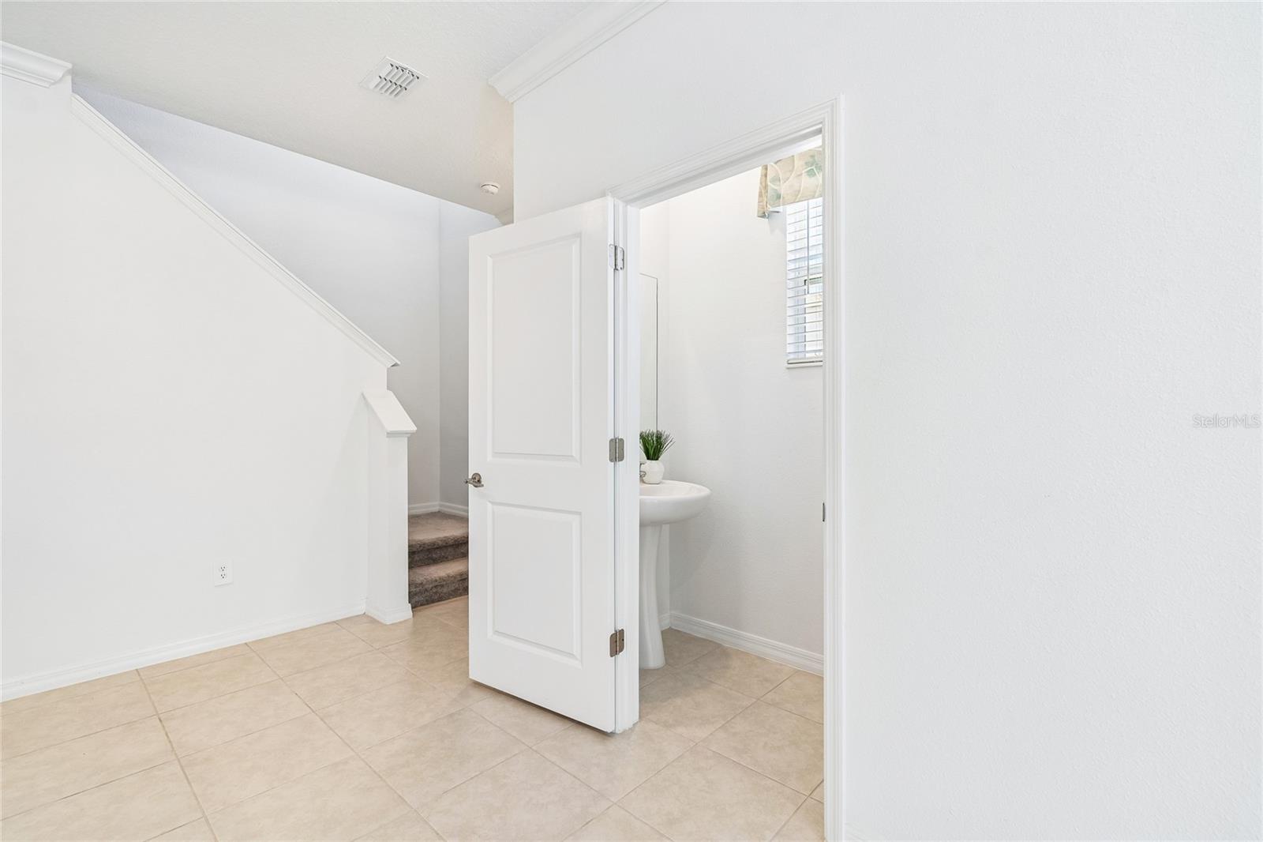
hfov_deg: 100.4
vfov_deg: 77.3
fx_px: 526
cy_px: 421
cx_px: 632
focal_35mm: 15
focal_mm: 10
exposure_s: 1/5
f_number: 7.1
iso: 100
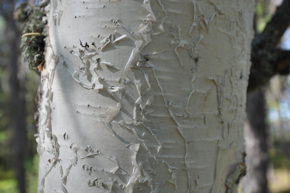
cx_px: 145
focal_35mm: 36
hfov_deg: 53.2
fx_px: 290
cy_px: 96
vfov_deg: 36.8
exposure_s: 1/160
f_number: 6.3
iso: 200
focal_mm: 24
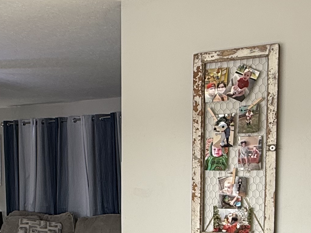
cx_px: 89
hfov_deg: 34.4
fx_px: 494
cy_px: 208
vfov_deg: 25.8
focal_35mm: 55
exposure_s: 1/99
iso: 80
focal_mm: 2.22
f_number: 2.2
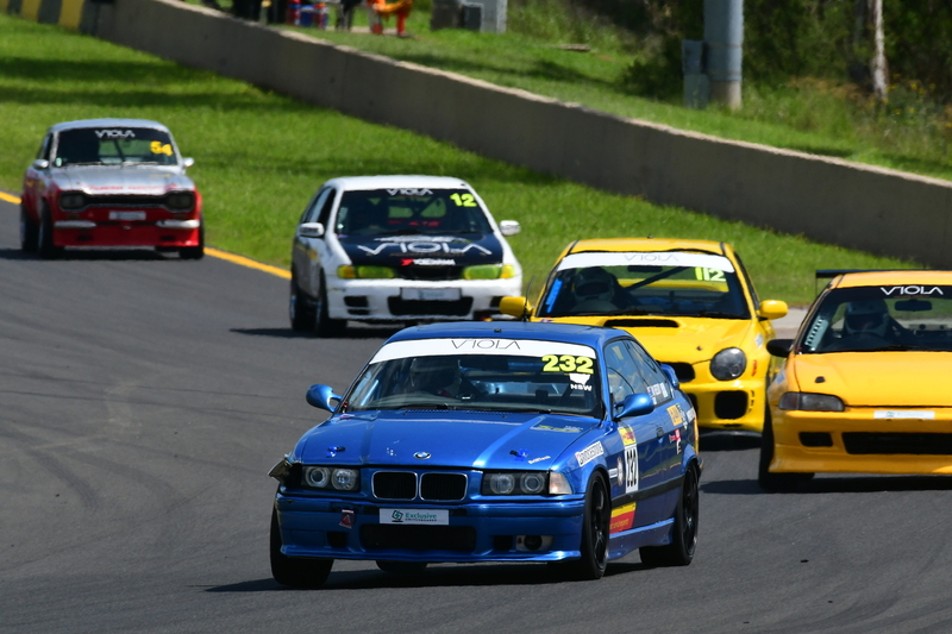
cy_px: 317
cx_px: 476
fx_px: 19828
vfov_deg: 1.8
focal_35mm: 750
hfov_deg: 2.8
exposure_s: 1/500
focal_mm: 500
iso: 320
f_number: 13
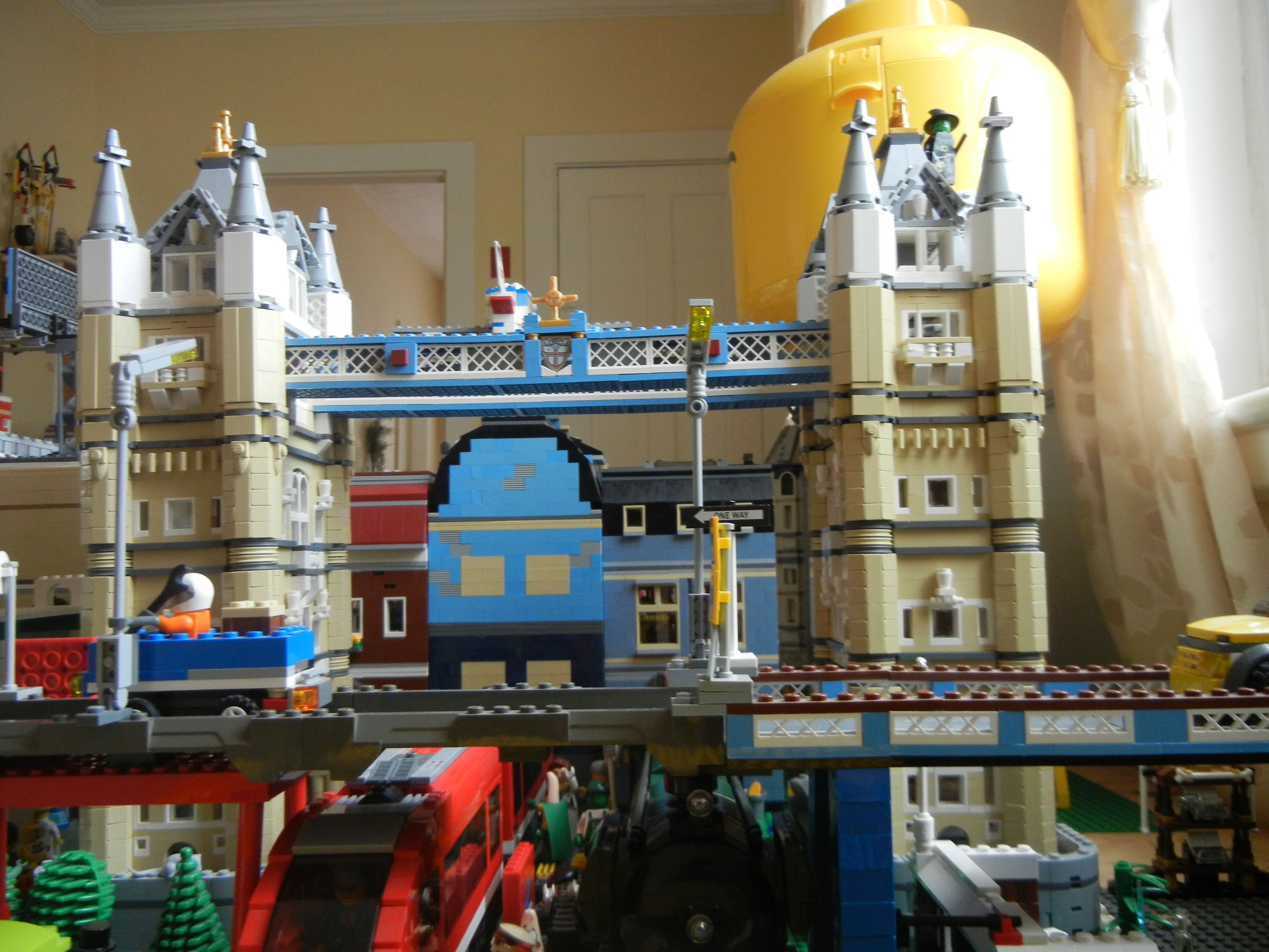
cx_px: 634
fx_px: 1100
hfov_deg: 60.0
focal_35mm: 30
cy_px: 476
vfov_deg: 46.8
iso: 400
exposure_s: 1/19.5
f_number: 3.5
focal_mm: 5.4
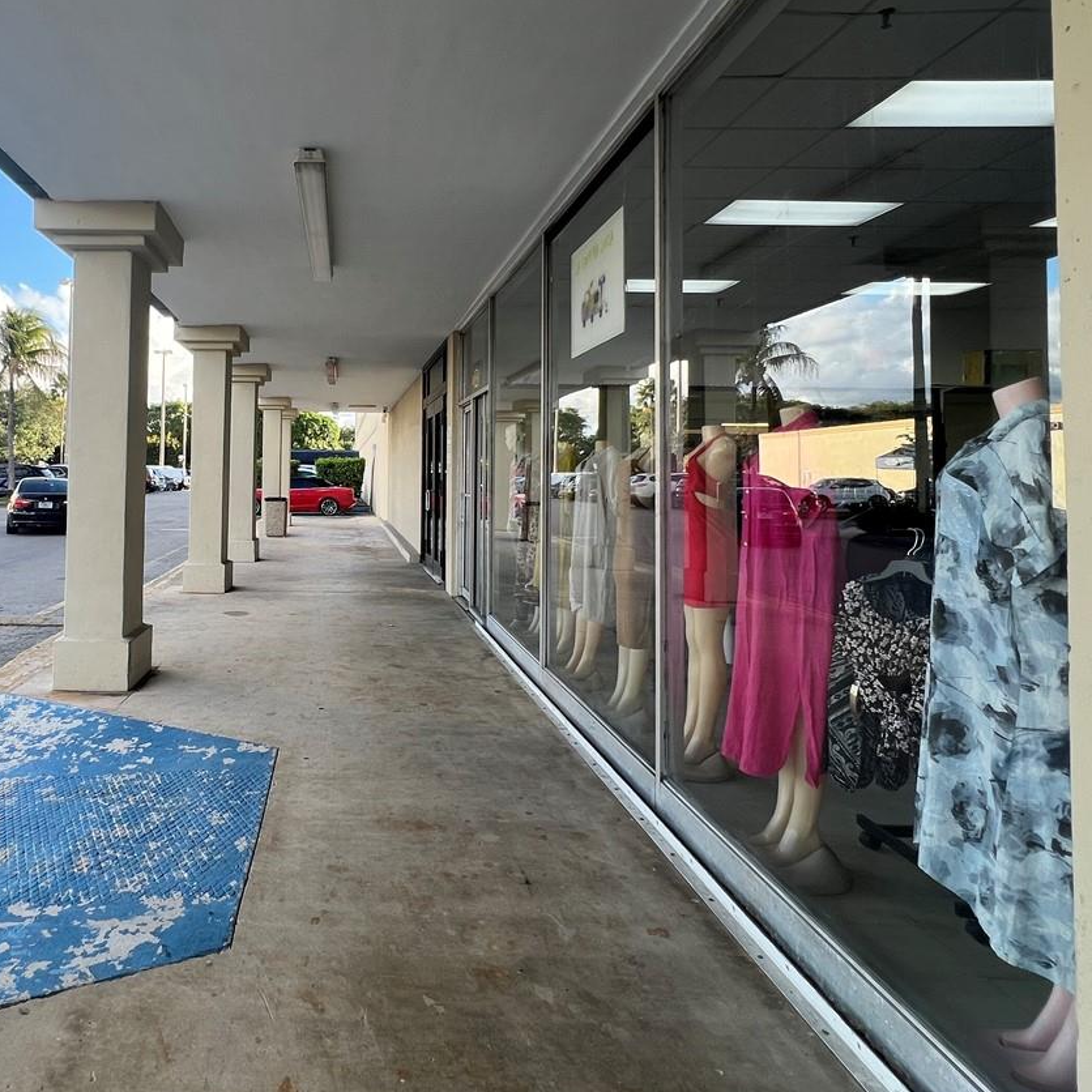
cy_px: 444
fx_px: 785
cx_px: 308
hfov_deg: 66.4
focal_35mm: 22
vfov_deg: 69.0
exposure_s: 1/218
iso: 32
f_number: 1.8
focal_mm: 1.57
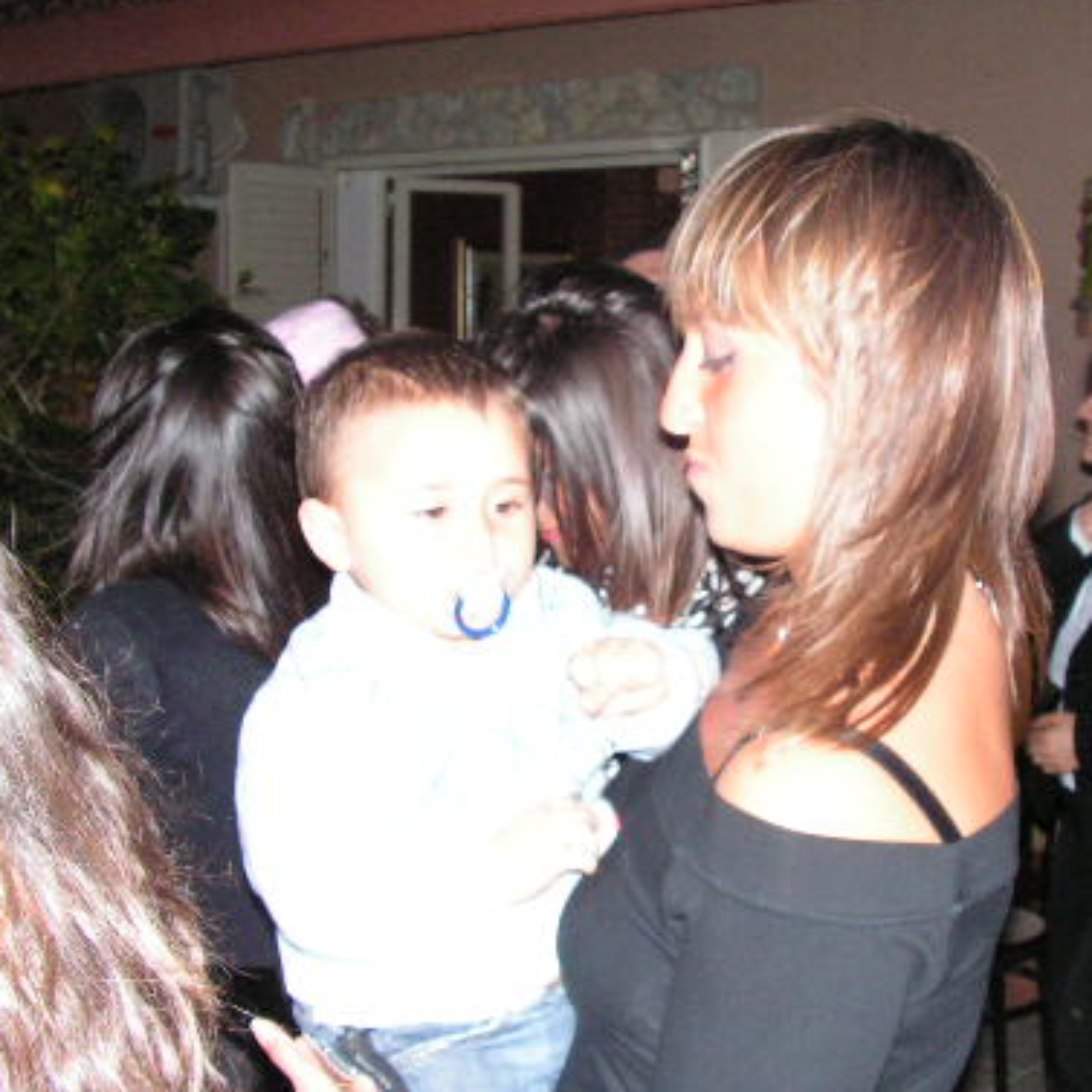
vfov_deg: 31.6
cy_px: 588
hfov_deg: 31.5
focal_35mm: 54
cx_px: 698
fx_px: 1927
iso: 200
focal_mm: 6
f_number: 4.8
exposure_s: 1/40
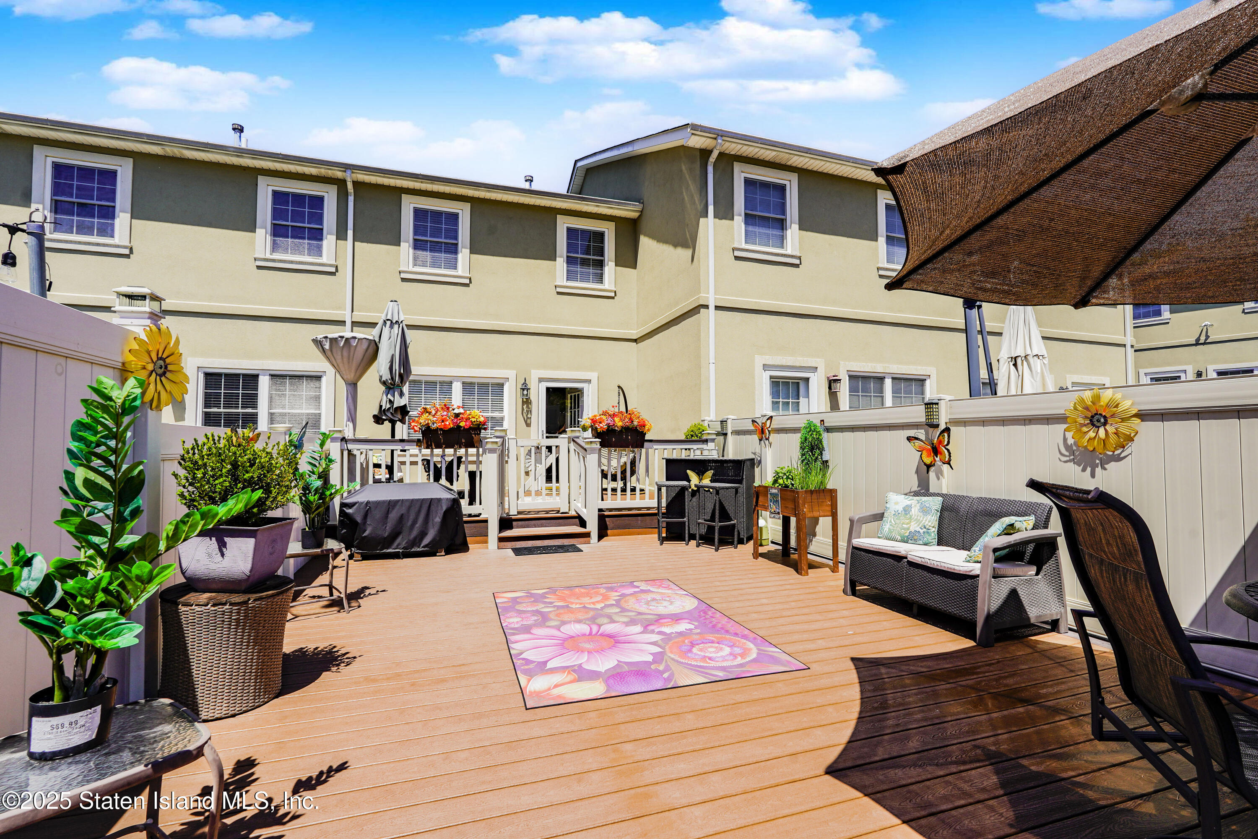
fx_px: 559
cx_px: 629
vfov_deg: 73.7
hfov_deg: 96.7
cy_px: 420
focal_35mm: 16
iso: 100
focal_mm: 16
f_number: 10
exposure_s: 1/200
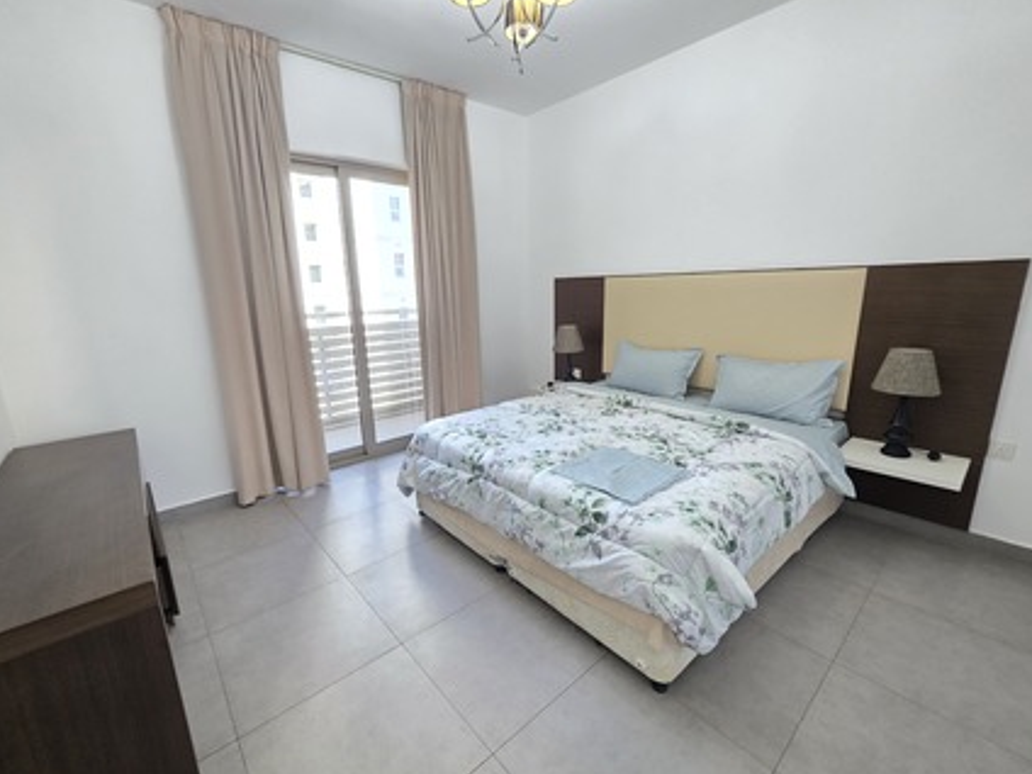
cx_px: 507
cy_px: 398
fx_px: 417
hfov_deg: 102.1
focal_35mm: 14
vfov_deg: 85.7
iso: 400
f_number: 1.9
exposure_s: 1/50
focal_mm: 2.2
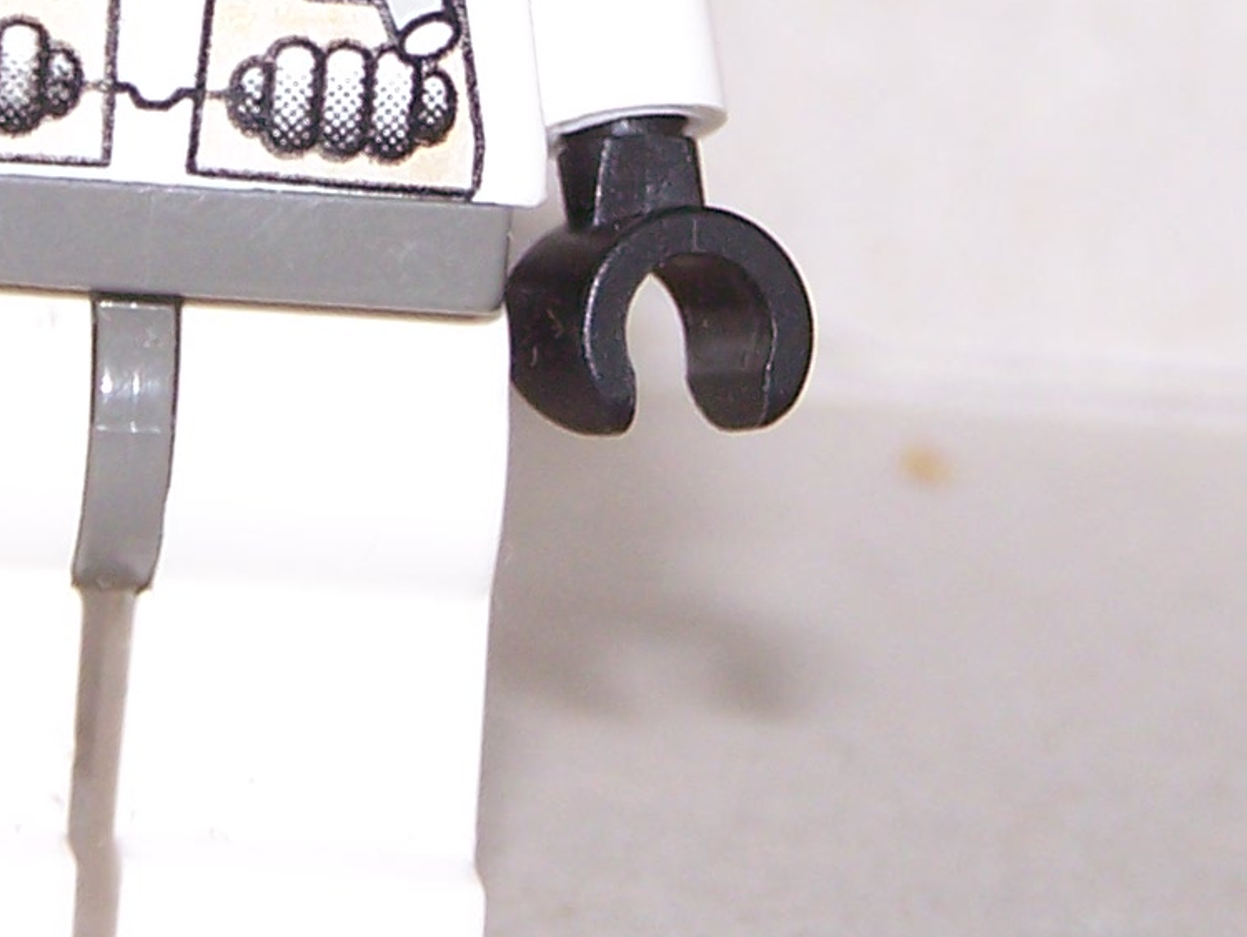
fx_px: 11176
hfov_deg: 6.4
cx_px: 208
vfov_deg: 4.8
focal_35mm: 310
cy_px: -131
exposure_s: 1/80
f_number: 3.2
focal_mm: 13.7
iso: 80
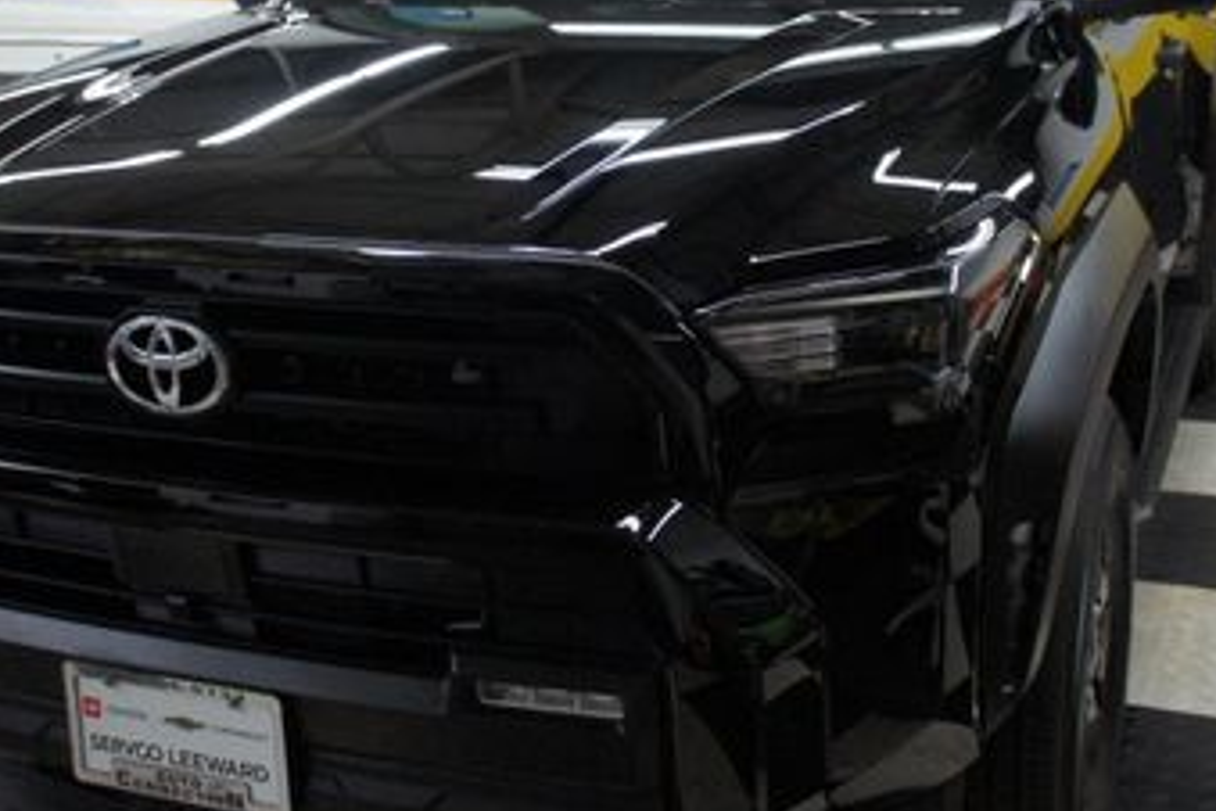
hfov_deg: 38.9
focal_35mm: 51
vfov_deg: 26.2
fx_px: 1723
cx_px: 653
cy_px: 230
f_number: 3.5
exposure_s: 1/160
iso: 1250
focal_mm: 18
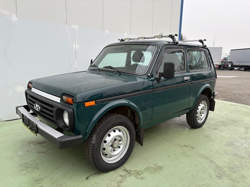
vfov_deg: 53.1
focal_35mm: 26
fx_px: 188
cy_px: 94
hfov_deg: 67.3
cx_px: 125
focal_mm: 5.96
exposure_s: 1/122
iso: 80
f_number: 1.6
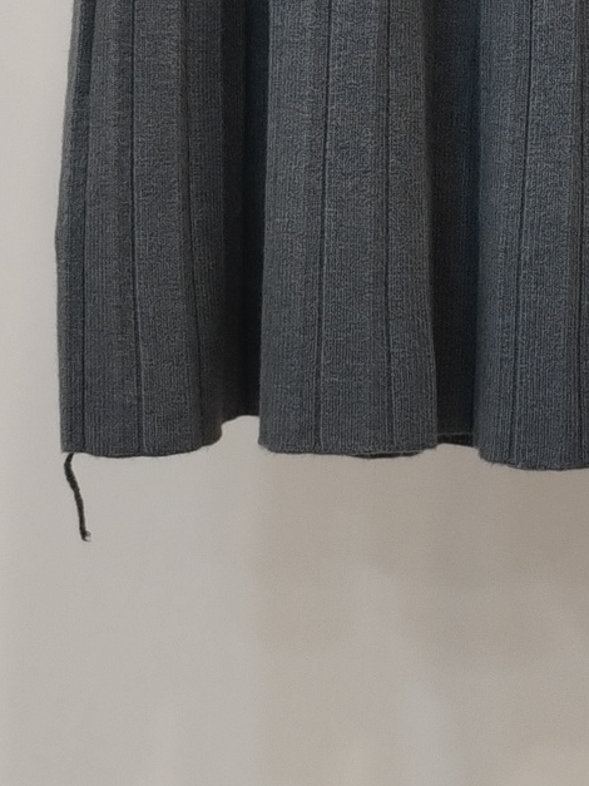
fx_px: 2519
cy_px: 181
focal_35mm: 111
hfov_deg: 13.2
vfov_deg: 17.6
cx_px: 550
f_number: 1.8
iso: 294
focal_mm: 4.75
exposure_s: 1/60
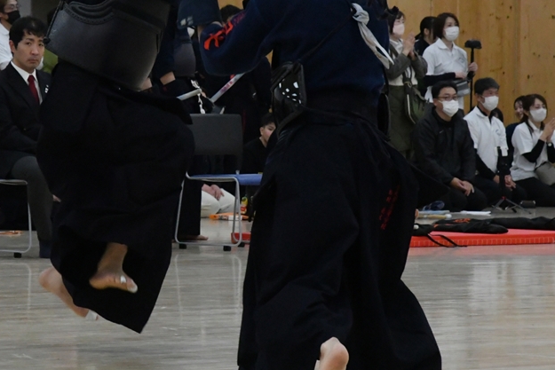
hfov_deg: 9.6
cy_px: 105
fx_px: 3315
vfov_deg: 6.4
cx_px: 168
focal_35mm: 215
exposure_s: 1/320
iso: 6400
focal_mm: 70
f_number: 8
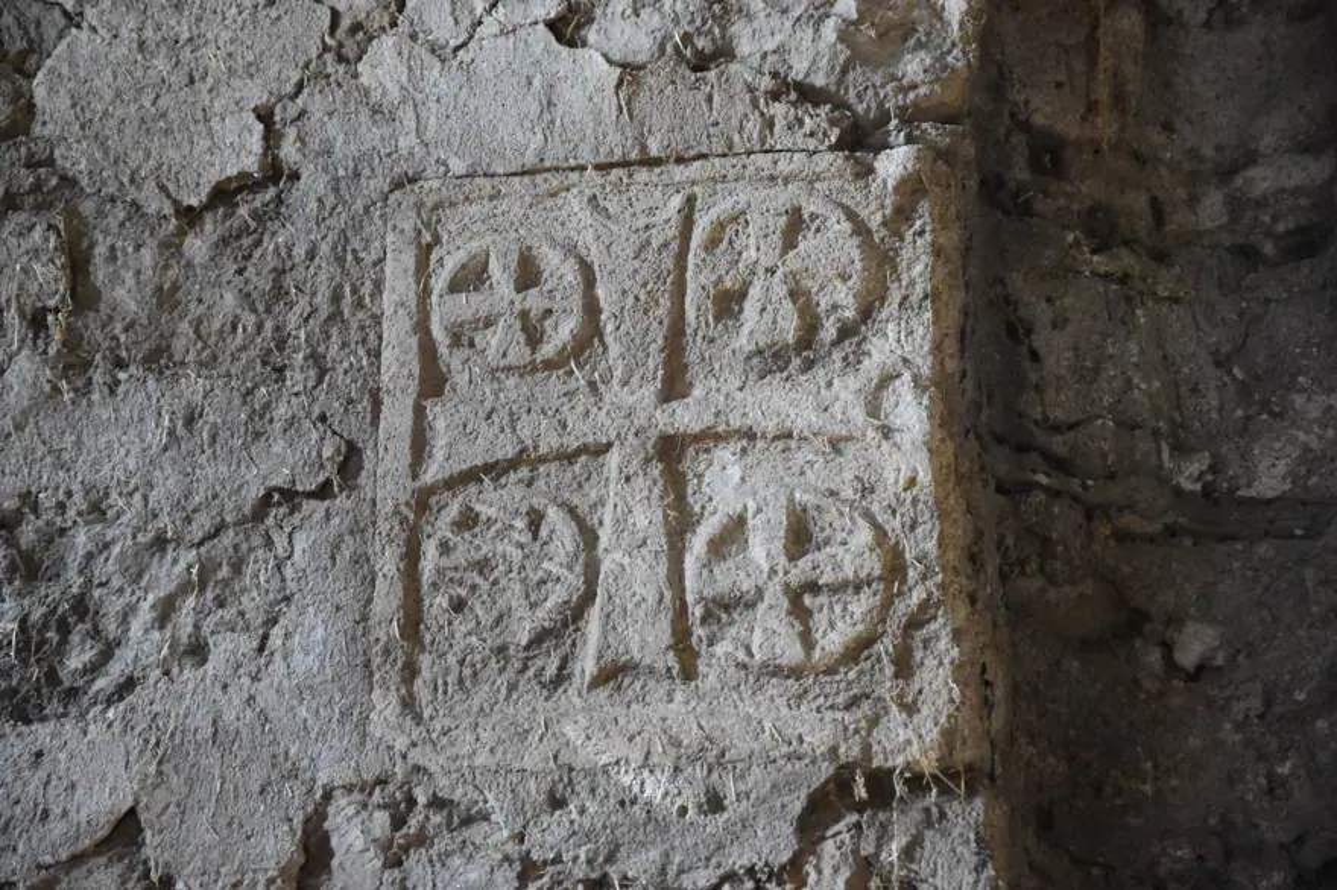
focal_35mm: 138
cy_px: 445
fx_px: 5123
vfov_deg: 9.9
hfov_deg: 14.9
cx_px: 668
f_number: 5.6
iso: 10000
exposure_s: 1/125
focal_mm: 92
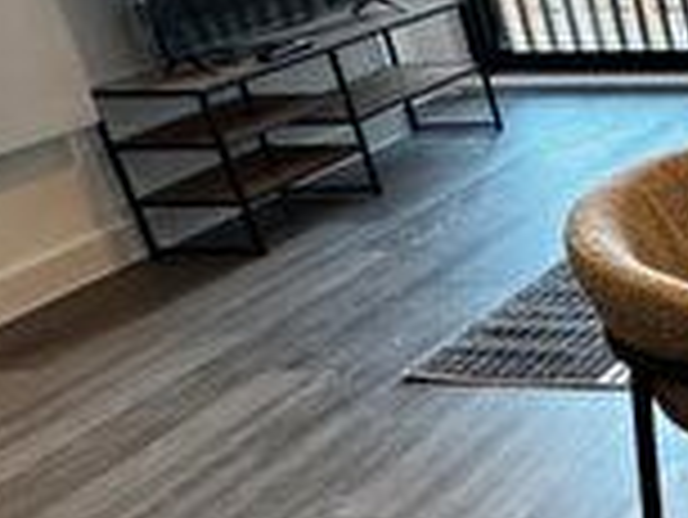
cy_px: 367
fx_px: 1273
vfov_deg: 22.8
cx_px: 1178
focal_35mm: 64
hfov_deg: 21.7
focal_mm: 2.22
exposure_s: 1/100
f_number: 2.2
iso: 250
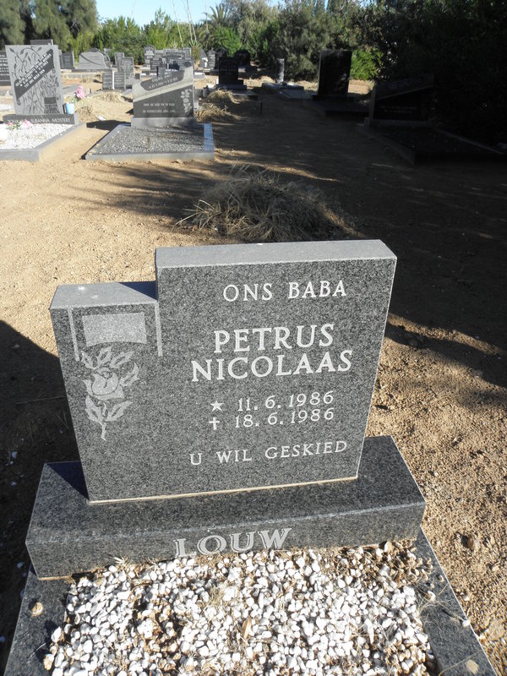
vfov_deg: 67.3
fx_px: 508
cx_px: 254
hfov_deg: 53.1
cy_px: 338
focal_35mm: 26
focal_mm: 4.6
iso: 64
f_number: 5.6
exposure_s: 1/160
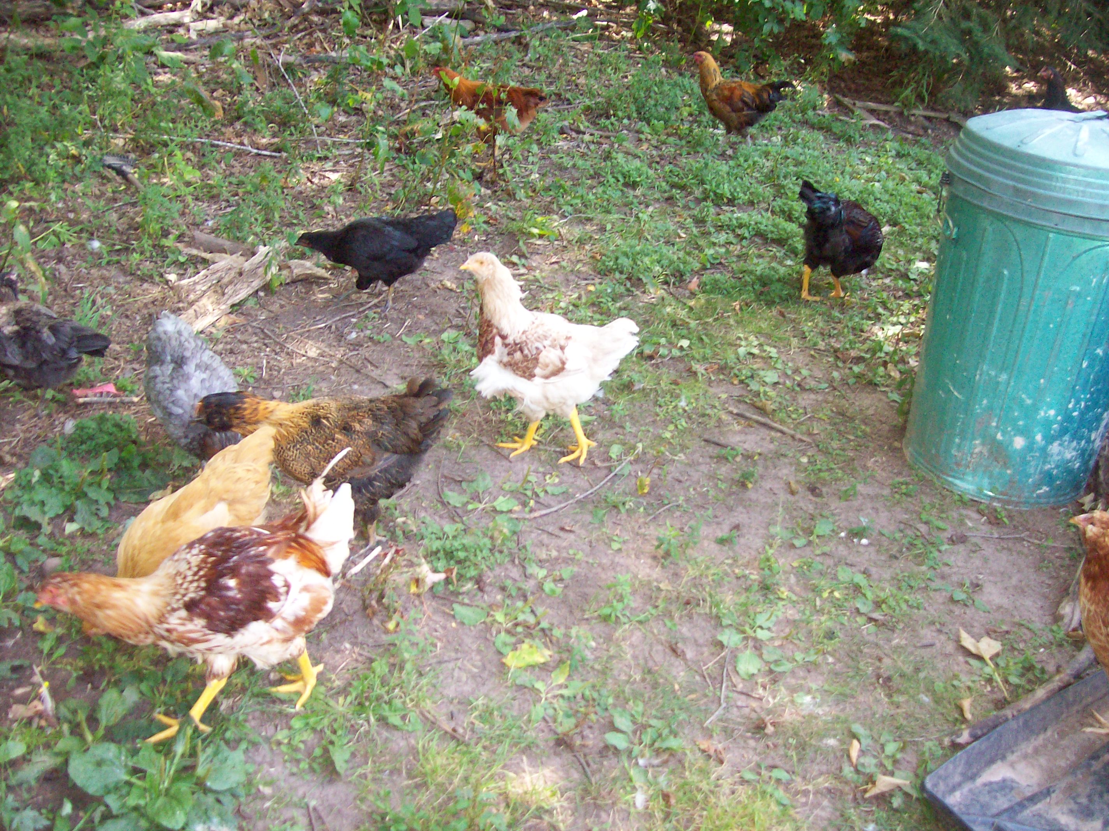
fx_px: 1153
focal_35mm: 36
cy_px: 416
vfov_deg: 39.6
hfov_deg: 51.4
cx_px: 554
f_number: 2.7
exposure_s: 1/98
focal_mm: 6
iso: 140
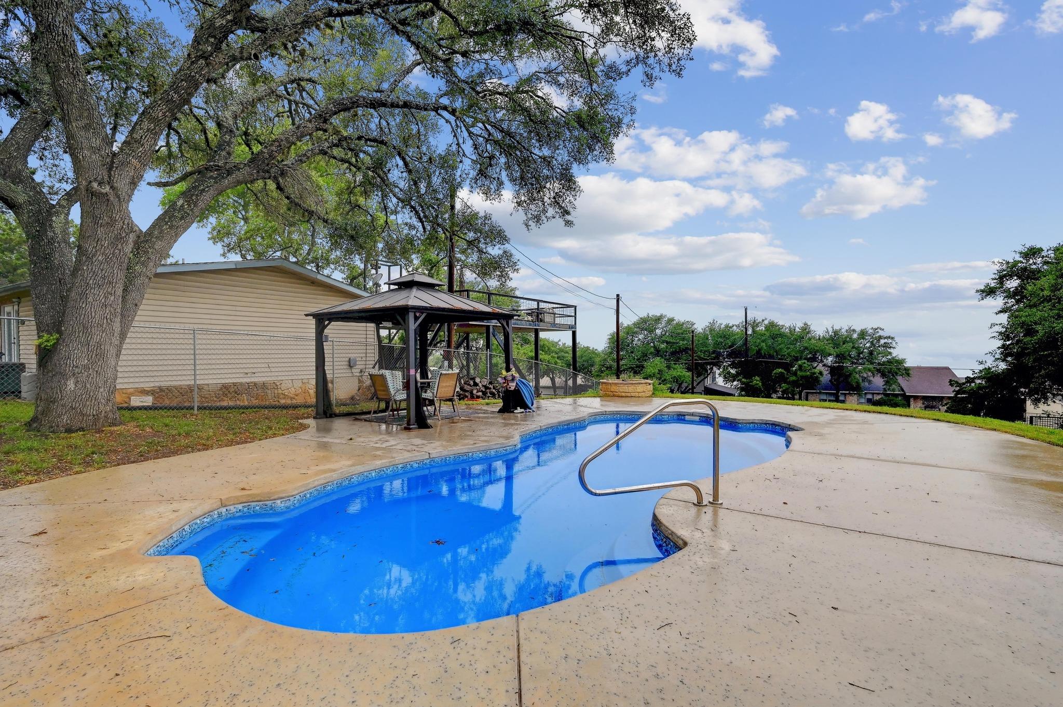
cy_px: 354
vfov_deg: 72.0
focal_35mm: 16
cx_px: 532
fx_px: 487
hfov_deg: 95.0
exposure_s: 1/1250
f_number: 6.3
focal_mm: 16.5
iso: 2000
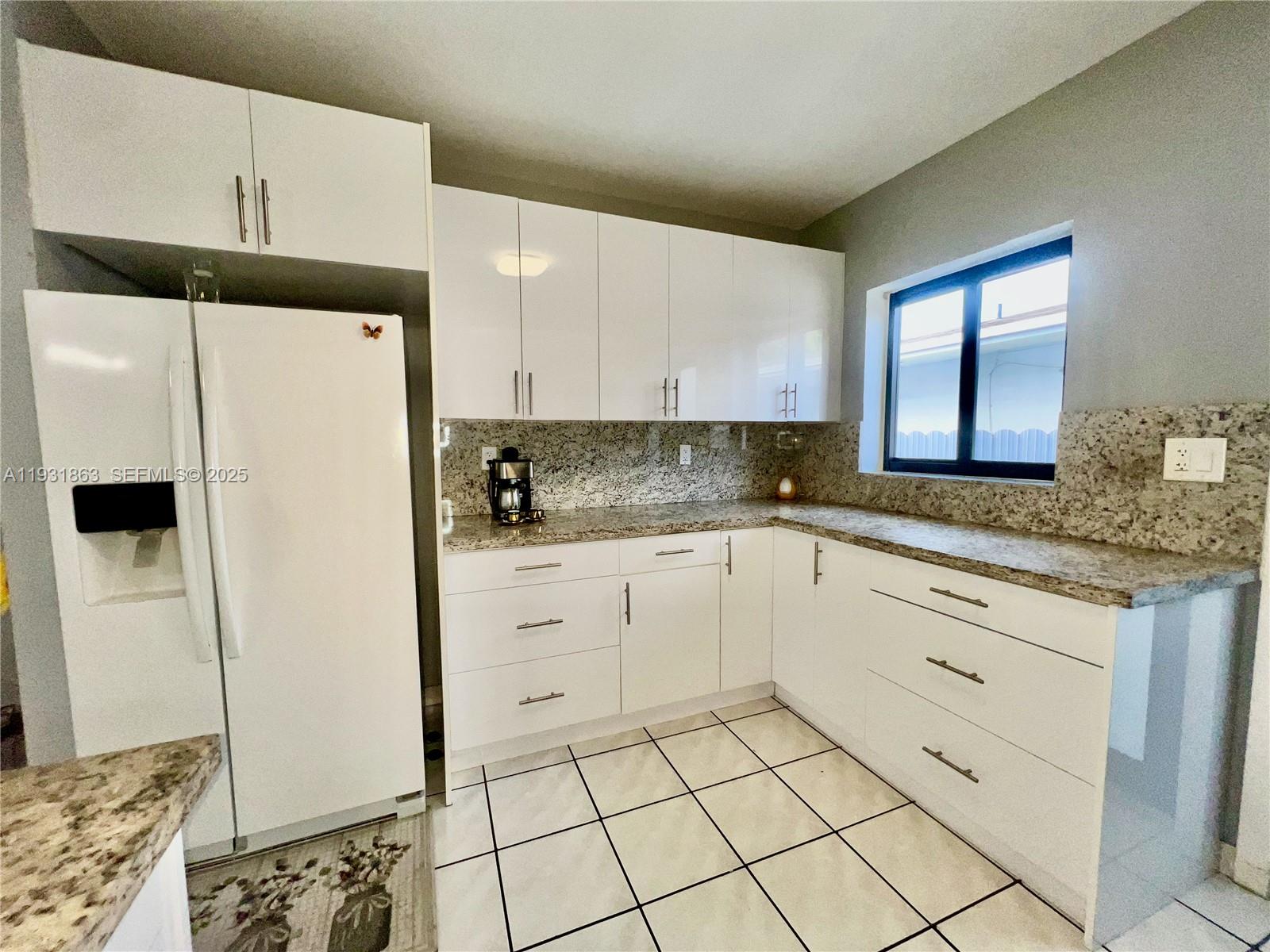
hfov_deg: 106.2
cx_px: 635
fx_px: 477
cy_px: 476
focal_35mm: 13
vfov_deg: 89.9
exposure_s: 1/122
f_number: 1.8
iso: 40
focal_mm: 1.57
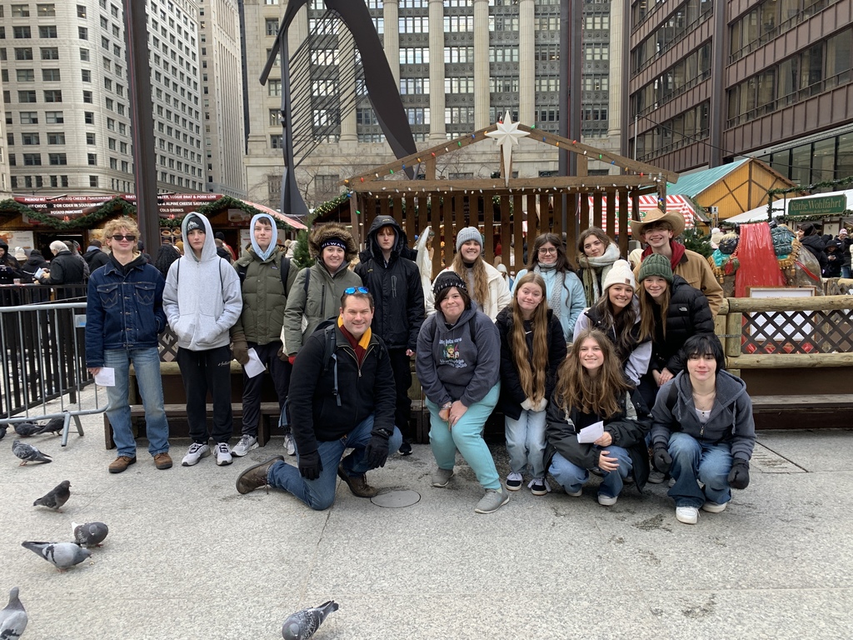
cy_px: 320
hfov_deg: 67.3
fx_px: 641
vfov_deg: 53.1
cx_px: 426
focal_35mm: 26
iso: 32
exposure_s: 1/122
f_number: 1.8
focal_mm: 4.25
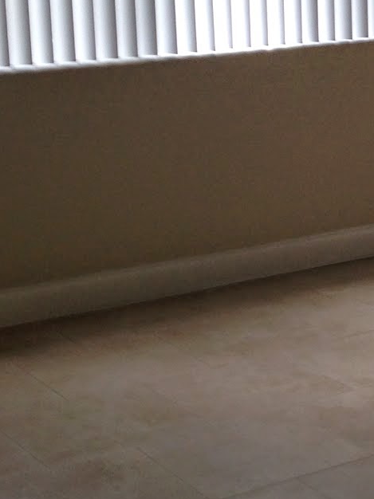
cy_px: 171
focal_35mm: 108
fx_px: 1557
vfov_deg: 18.2
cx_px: 510
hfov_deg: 13.1
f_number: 2.4
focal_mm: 4.12
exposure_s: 1/24
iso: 64
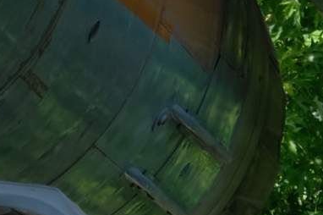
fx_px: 16593
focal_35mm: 1851
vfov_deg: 0.7
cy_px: -359
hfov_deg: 1.1
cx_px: 30
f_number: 10
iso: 250
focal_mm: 230
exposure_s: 1/90
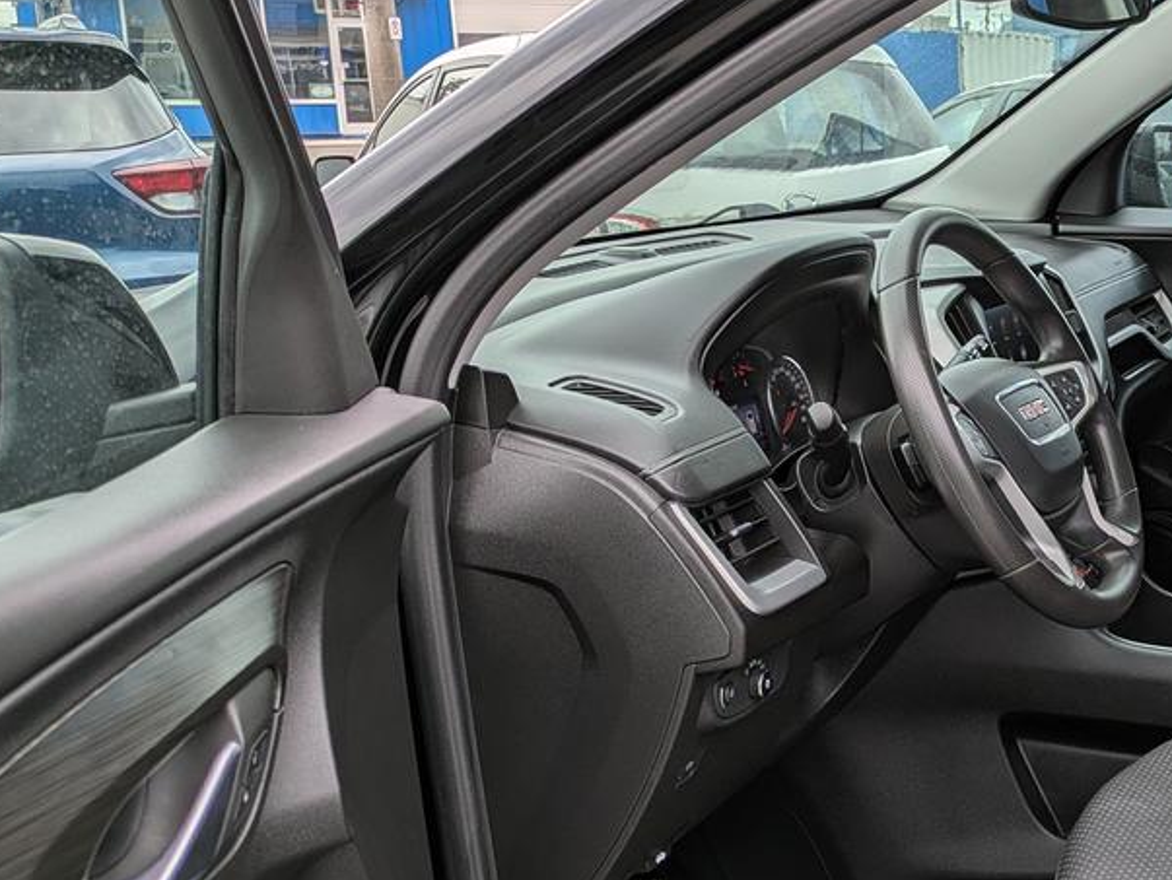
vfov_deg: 27.5
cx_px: 1074
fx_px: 1796
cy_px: 513
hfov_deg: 34.0
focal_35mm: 53
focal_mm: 5.43
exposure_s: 1/652
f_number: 1.89
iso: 32
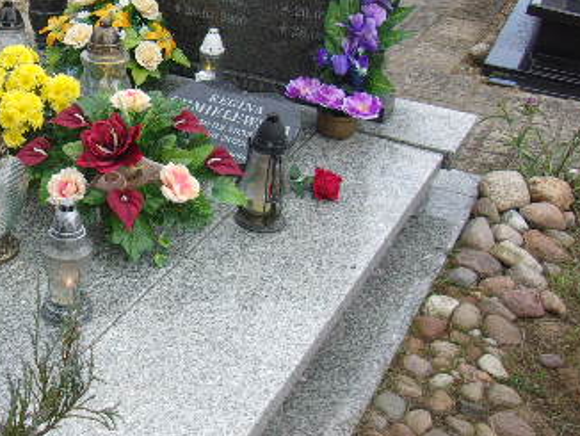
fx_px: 889
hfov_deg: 34.7
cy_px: 155
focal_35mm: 53
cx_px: 91
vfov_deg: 27.4
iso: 80
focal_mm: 4.9
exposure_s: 1/240
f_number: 3
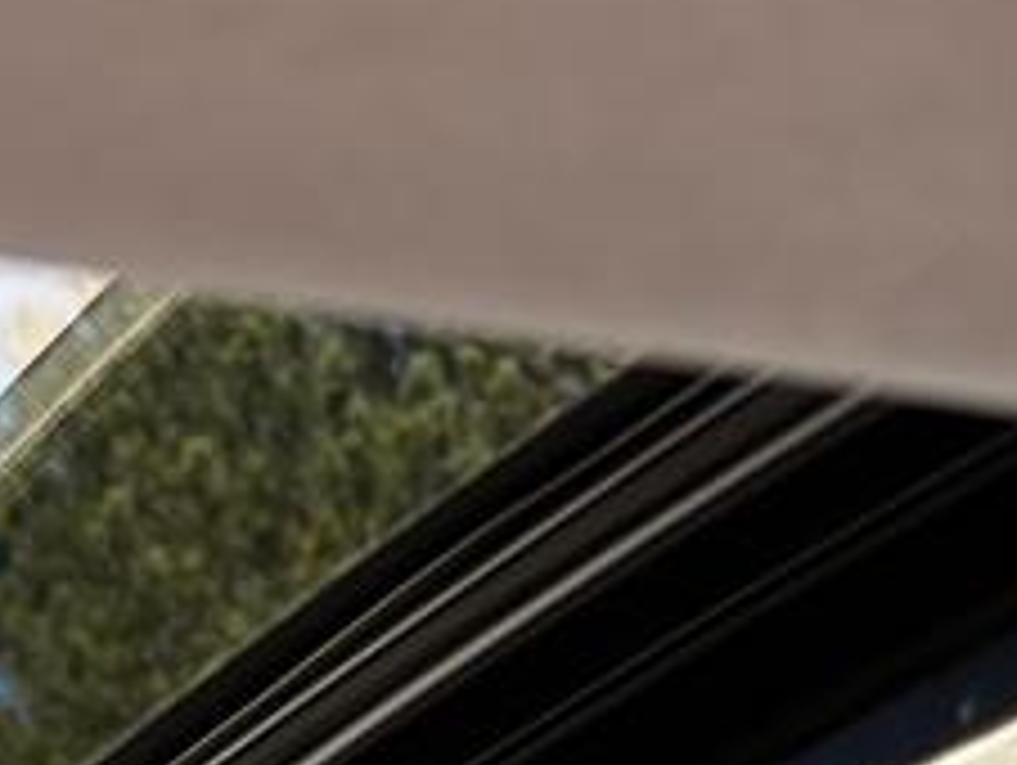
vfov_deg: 9.5
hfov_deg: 12.7
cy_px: 1516
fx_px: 4323
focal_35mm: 147
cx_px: -544
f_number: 1.6
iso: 64
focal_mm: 5.96
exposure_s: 1/515
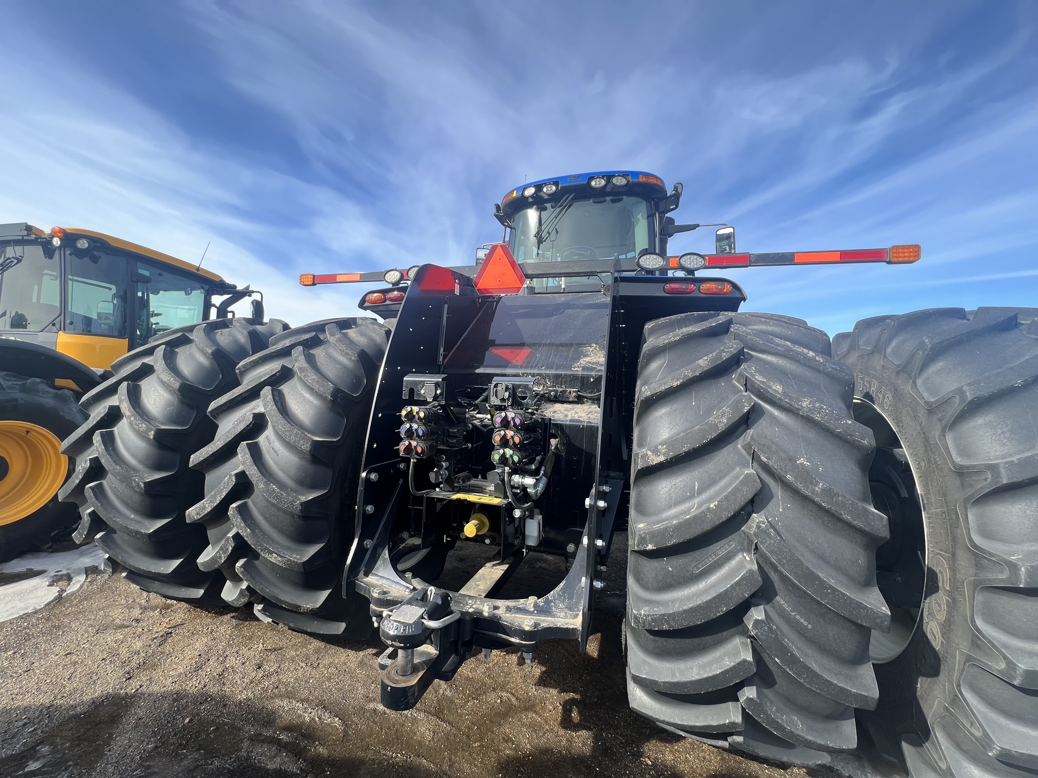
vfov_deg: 89.9
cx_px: 519
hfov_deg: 106.2
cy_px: 389
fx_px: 390
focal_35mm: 13
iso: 32
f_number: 1.8
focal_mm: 1.57
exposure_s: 1/389
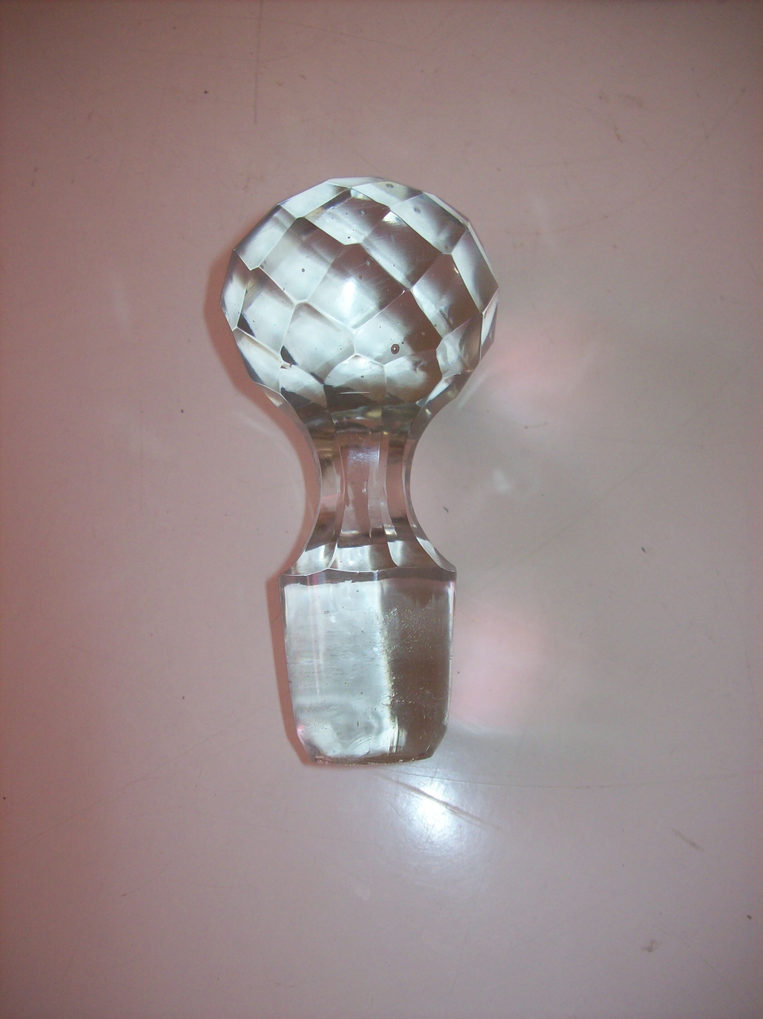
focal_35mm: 36
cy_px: 510
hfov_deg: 39.6
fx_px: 1059
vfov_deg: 51.4
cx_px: 382
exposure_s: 1/64
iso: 80
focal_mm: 6
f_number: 2.7
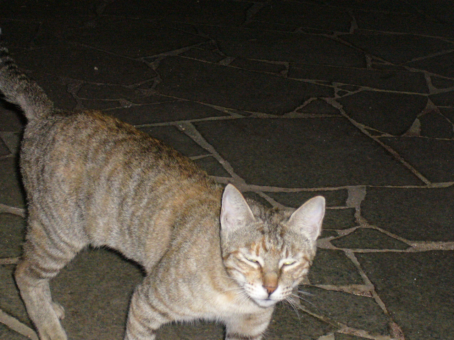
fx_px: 1377
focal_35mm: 105
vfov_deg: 14.1
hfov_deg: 18.7
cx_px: 227
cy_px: 170
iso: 400
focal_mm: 17.4
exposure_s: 1/60
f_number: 5
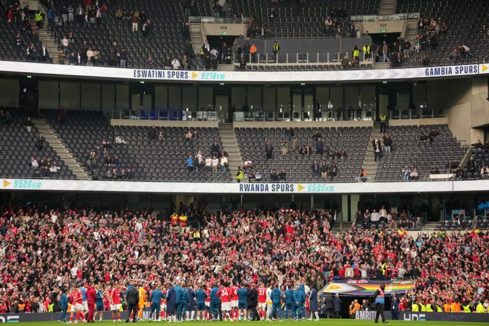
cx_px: 244
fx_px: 2037
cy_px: 163
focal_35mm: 150
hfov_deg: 13.7
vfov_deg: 9.1
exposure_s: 1/2500
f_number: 2
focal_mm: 150
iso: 800
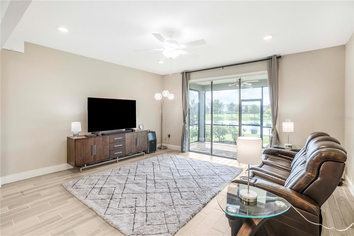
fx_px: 157
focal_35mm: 16
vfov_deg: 73.7
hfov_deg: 96.7
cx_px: 177
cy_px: 118
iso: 250
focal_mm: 16
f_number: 9
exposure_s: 1/15
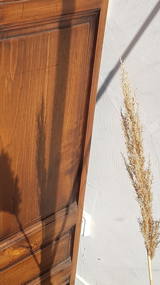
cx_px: 42
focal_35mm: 57
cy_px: 124
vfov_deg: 36.6
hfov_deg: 20.9
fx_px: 430
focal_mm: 4.2
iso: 50
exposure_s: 1/1716
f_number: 1.7
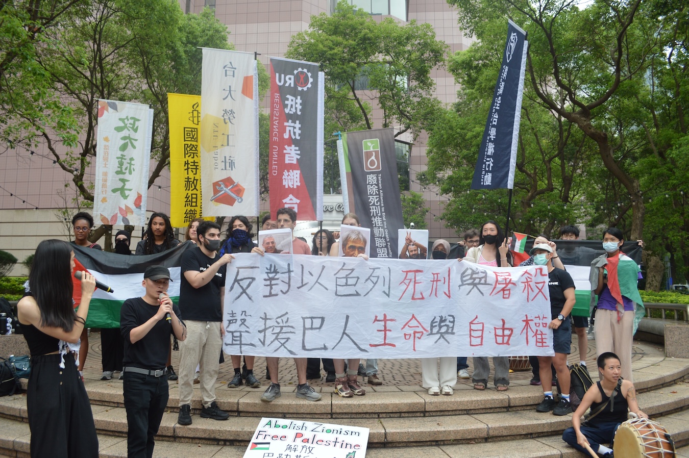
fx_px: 516
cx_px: 344
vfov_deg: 47.9
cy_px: 229
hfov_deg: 67.4
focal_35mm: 27
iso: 400
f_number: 5
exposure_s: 1/80
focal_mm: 18
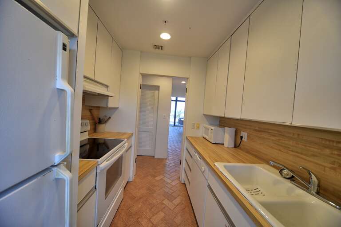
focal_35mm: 12
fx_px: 114
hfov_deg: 112.6
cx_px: 170
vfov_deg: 90.0
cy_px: 114
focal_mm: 12
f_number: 7.1
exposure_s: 1/160
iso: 1250
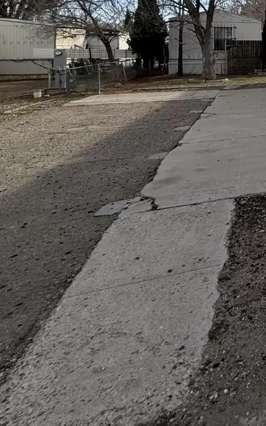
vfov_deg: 48.7
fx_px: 418
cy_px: 48
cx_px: 481
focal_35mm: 36
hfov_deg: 21.8
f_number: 2.2
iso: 80
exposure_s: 1/2506
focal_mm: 2.22
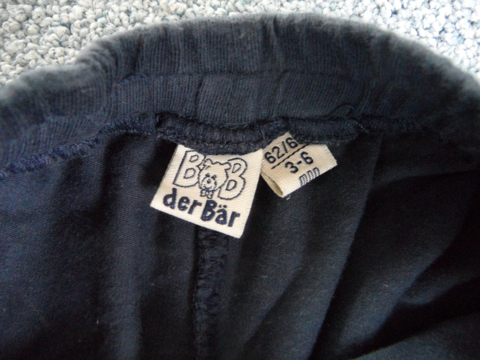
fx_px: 333
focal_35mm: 24
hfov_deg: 71.6
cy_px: 180
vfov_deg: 56.8
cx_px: 240
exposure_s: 1/20
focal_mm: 4.1
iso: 400
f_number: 2.9
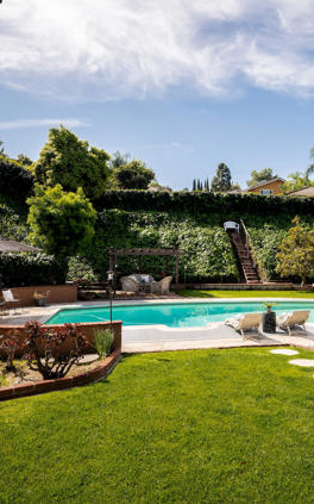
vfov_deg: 52.8
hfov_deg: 34.0
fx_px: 507
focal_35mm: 37
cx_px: 220
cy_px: 251
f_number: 10
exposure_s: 1/200
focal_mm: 24
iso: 64
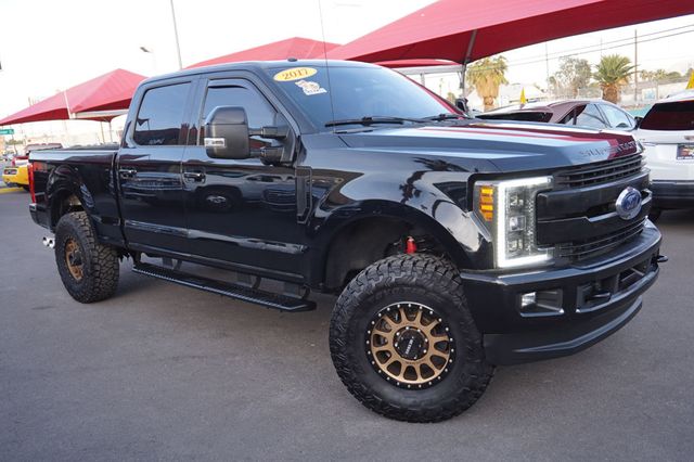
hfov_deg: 59.5
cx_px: 347
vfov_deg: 41.7
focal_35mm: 32
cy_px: 231
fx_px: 607
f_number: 4.5
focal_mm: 21
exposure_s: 1/60
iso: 100
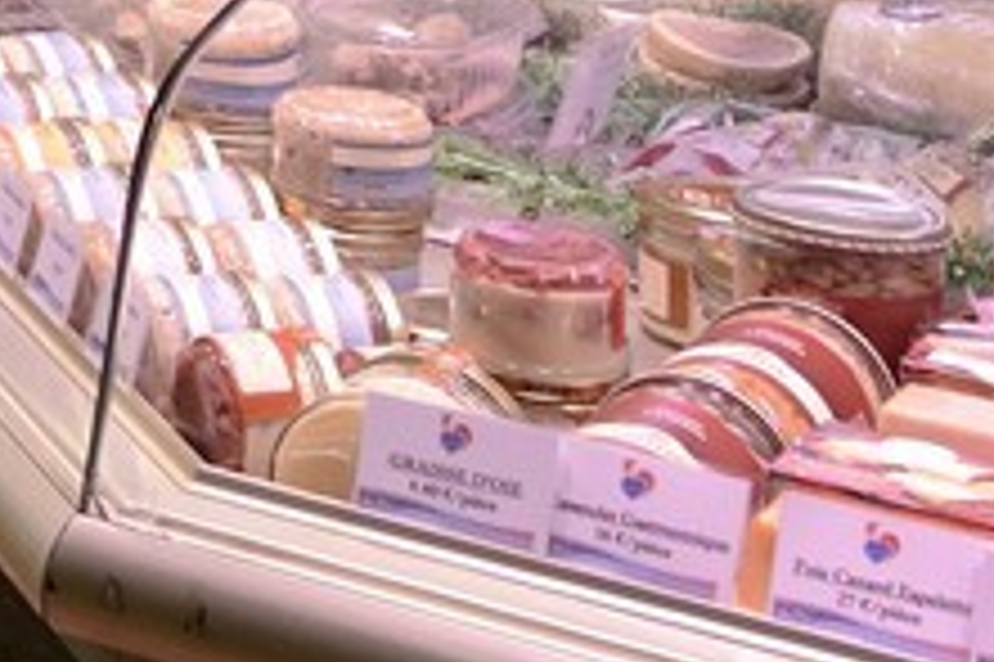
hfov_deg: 10.1
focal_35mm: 174
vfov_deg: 7.1
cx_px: -1480
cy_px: -1247
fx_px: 4801
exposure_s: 1/60
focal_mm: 24
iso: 800
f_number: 7.1
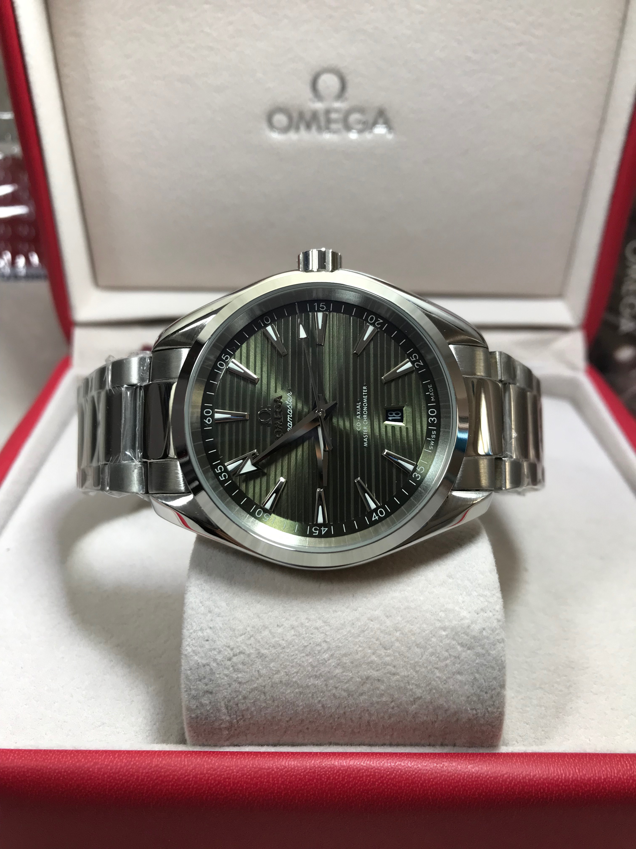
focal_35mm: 28
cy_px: 424
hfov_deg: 49.7
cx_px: 318
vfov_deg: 63.4
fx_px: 686
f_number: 1.8
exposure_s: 1/100
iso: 32
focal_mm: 3.99
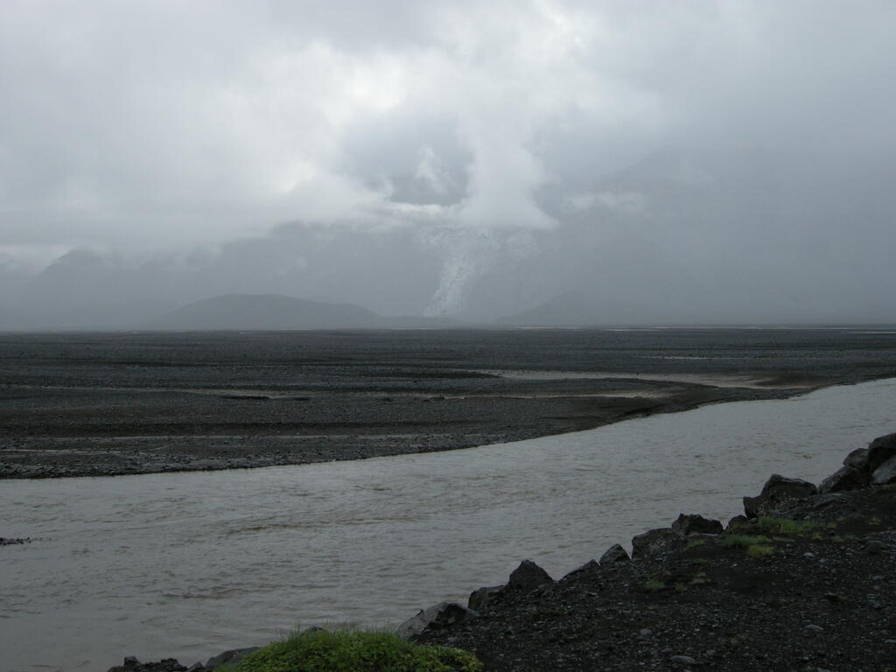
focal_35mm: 35
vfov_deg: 40.7
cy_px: 336
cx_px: 448
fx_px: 906
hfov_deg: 52.6
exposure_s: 1/282
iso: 100
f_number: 5.4
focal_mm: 7.5
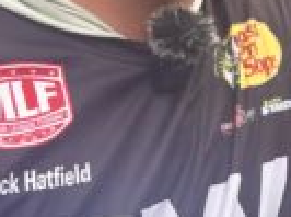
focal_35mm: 139
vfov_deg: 10.6
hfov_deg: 13.6
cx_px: 400
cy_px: 55
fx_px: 1165
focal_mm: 6.86
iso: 80
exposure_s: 1/718
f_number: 1.78
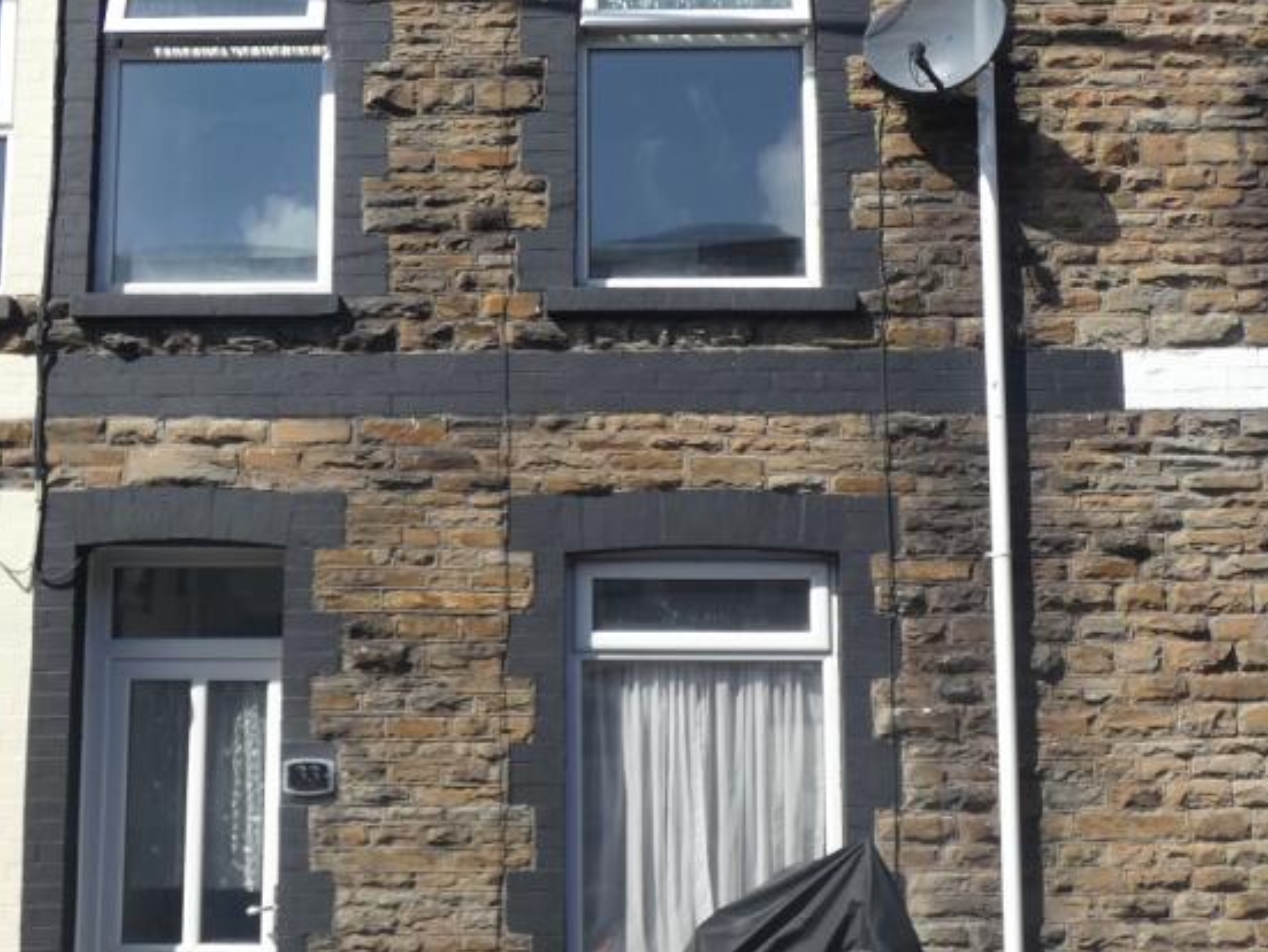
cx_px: 548
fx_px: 1906
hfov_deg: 36.7
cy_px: 513
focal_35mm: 52
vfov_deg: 28.1
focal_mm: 5
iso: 80
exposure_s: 1/1000
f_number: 3.2
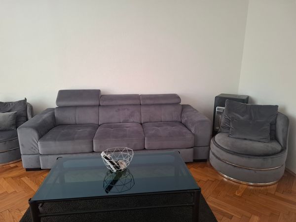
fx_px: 197
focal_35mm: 23
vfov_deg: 58.9
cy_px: 111
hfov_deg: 73.9
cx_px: 148
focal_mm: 5.54
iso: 250
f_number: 1.8
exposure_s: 1/60
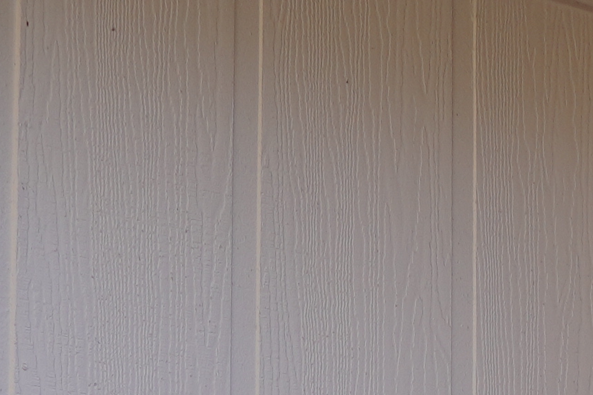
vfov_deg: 7.7
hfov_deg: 12.2
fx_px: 2751
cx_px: 557
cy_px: 945
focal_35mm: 167
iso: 100
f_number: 1.6
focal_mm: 16
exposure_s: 1/1250
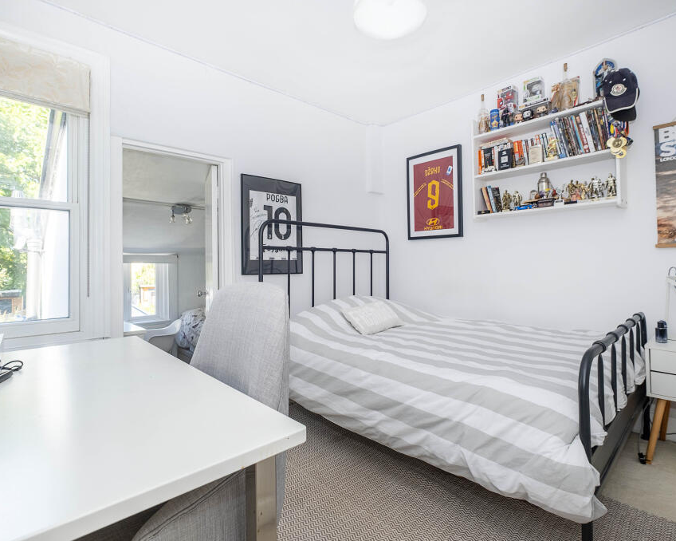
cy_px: 272
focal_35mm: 17
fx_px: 340
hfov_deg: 89.7
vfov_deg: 77.0
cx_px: 334
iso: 320
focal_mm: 10
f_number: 5.6
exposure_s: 1/40
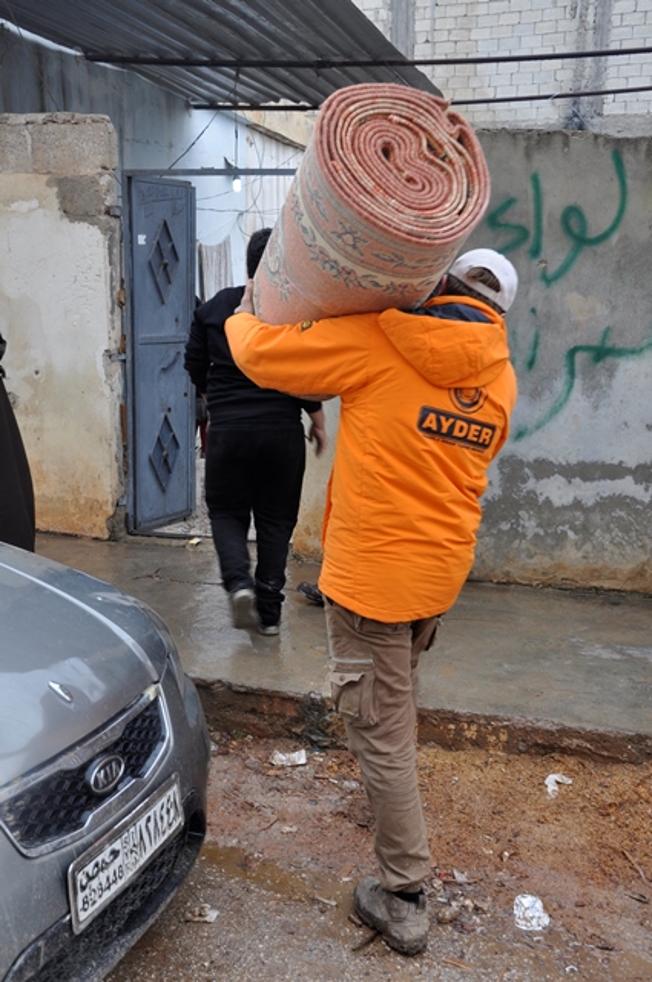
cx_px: 326
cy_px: 491
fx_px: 1062
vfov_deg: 49.6
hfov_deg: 34.1
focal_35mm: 39
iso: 200
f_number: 9
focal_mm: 26
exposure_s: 1/80
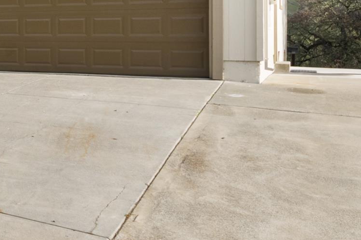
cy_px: -54
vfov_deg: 21.0
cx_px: -145
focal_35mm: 60
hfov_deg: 26.5
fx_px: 602
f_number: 8
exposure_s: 1/80
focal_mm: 12
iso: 125
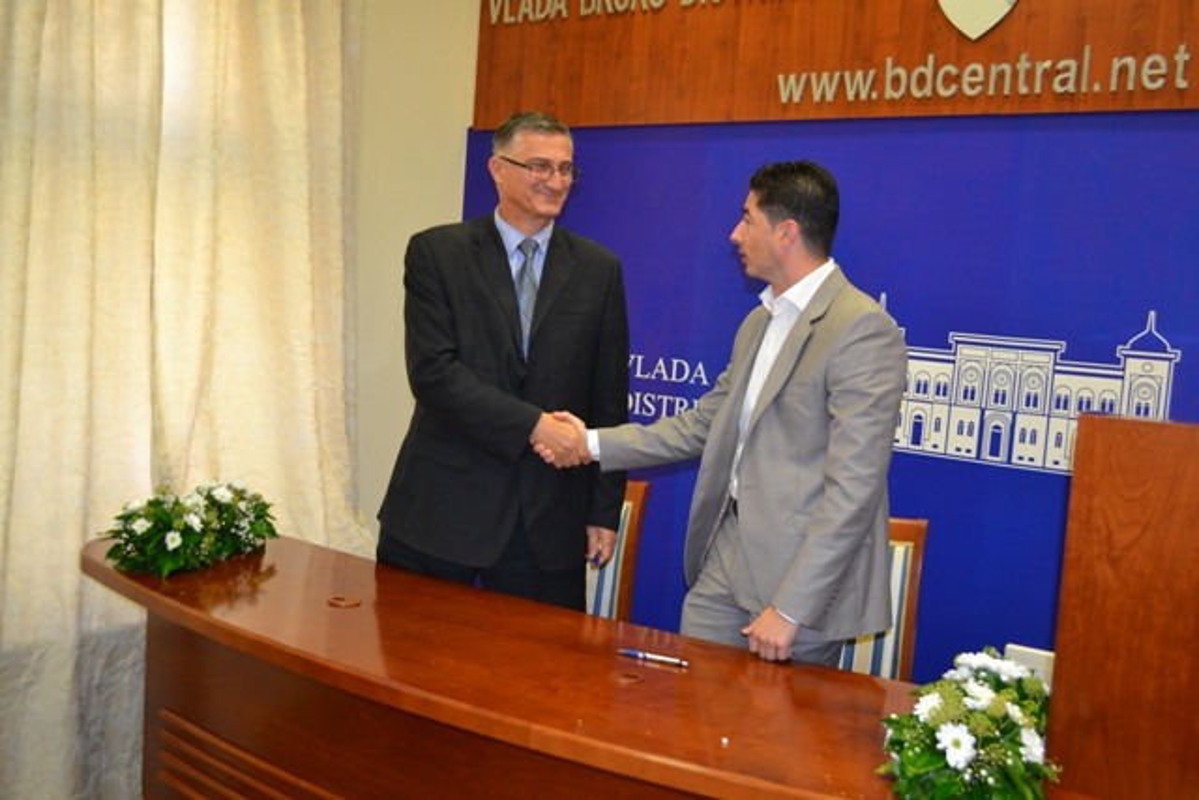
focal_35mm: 36
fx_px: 1199
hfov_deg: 53.1
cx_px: 600
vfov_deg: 36.9
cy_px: 400
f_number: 4
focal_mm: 24
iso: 720
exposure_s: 1/60
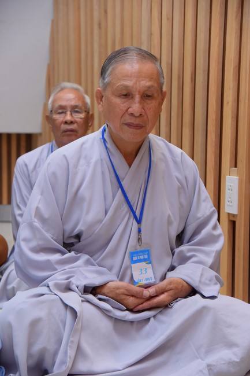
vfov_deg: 28.9
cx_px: 125
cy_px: 188
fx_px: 729
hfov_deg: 19.4
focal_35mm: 70
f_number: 5
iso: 1250
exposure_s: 1/125
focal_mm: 70
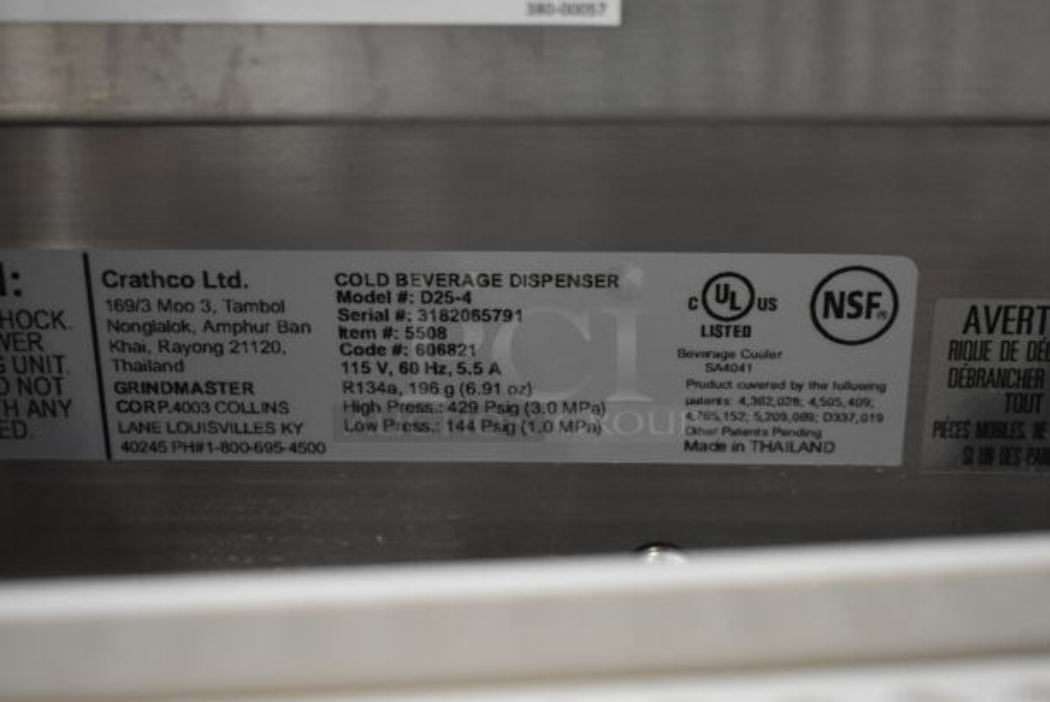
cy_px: 351
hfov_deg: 33.4
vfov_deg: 22.7
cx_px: 525
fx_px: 1752
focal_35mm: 60
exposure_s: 1/60
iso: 2500
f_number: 4.8
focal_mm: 40
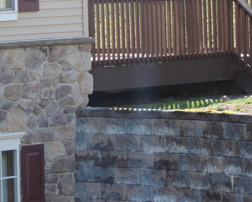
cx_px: 208
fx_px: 2349
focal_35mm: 315
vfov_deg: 4.9
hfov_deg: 6.1
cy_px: 11
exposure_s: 1/125
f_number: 4.4
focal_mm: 25.8
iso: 80
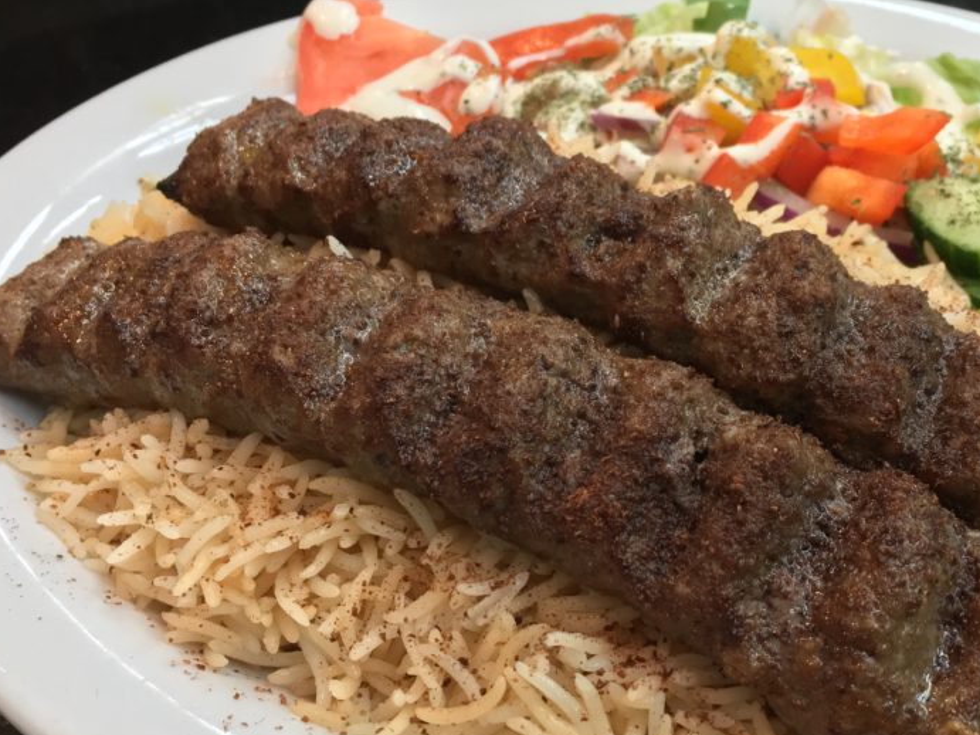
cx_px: 667
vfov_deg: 33.5
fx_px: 1217
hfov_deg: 43.1
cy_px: 427
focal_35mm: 43
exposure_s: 1/30
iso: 100
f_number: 2.2
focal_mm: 4.15
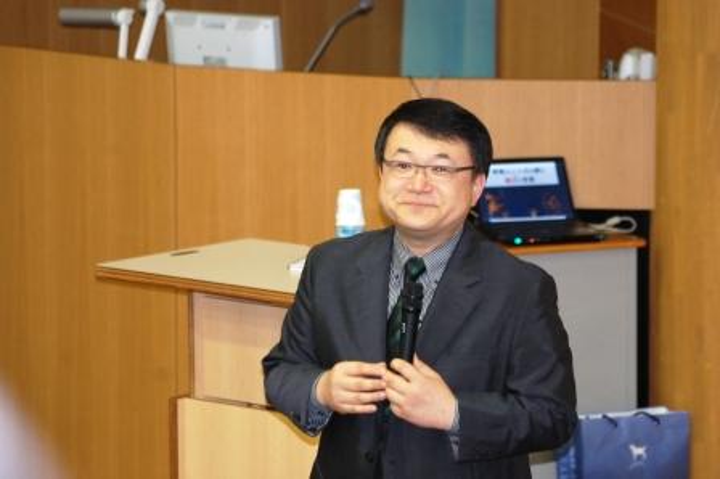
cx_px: 360
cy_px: 240
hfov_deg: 9.2
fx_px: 4497
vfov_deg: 6.1
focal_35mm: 225
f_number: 4.5
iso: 1100
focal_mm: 150
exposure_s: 1/60
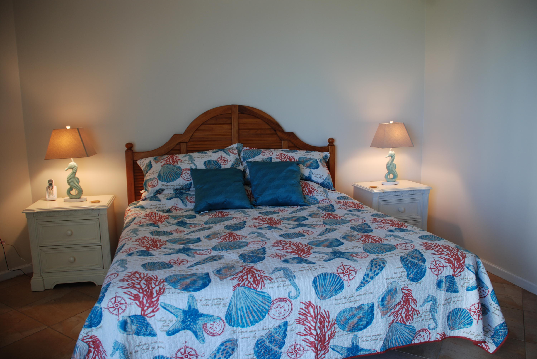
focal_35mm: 27
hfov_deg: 67.3
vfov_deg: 48.0
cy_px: 180
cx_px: 268
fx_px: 403
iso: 100
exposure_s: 1/25
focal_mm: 18
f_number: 3.5
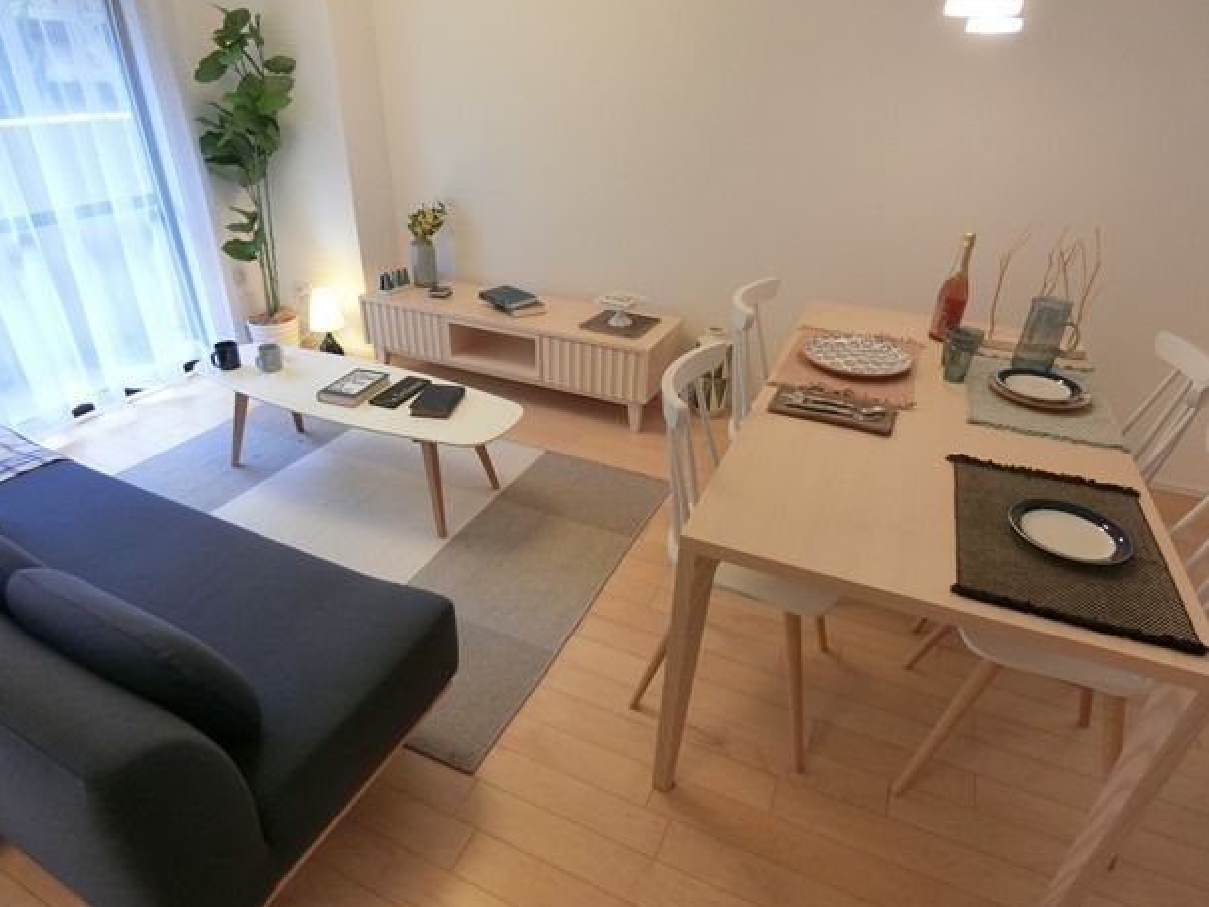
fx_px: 699
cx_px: 583
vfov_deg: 66.0
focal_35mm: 20
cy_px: 455
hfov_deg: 81.7
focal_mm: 4.06
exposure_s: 1/100
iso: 400
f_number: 2.7
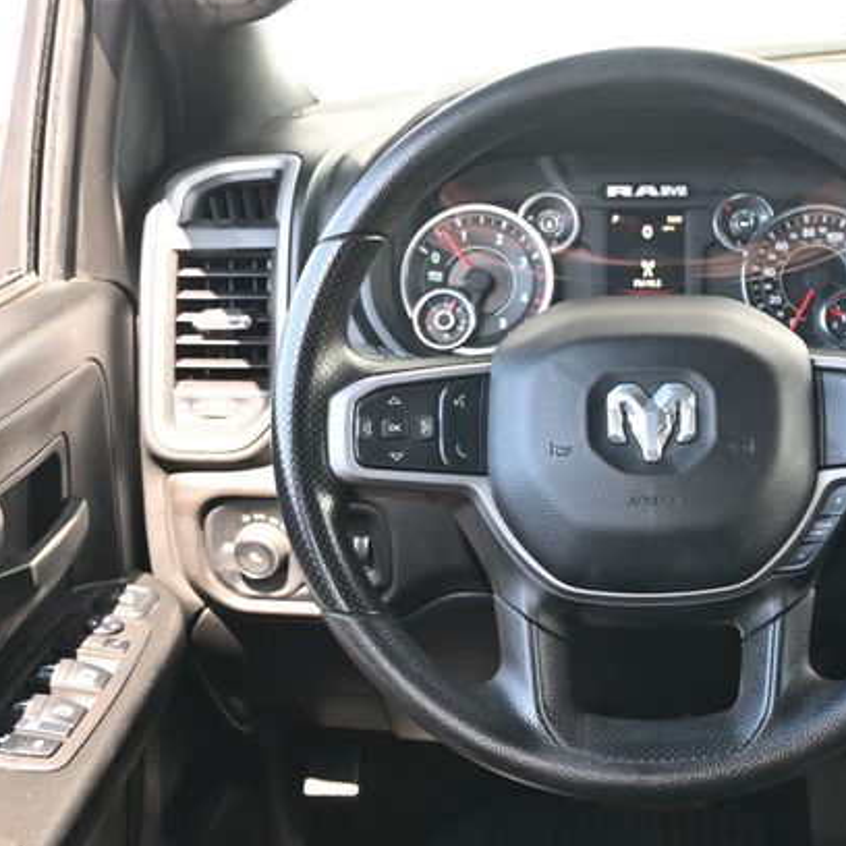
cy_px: 425
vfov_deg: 32.8
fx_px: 1438
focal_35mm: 52
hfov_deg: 32.0
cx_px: 657
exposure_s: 1/125
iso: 800
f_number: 4.5
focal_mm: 26
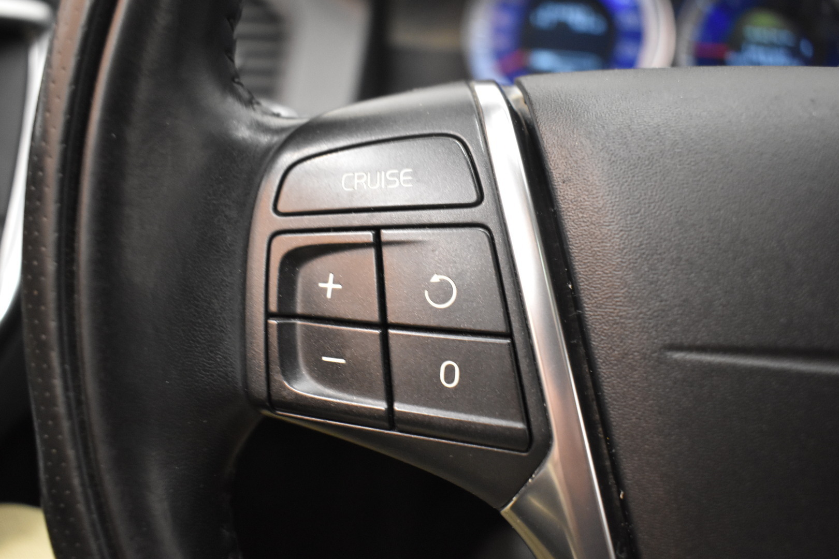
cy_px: 280
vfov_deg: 41.7
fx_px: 734
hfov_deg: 59.5
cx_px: 420
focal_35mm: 32
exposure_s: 1/8
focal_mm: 21
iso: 2500
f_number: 4
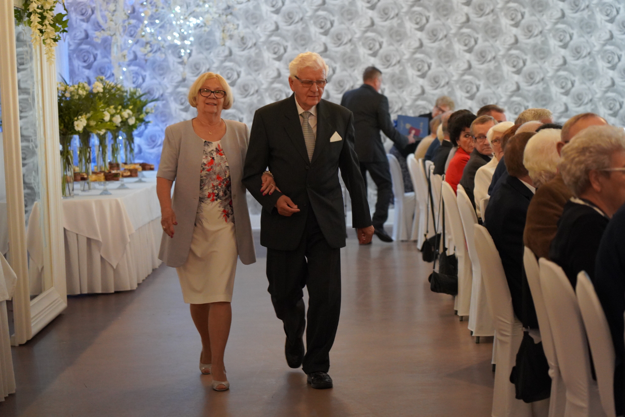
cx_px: 312
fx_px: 1823
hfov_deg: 19.5
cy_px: 208
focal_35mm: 105
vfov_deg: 13.0
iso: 8000
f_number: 4
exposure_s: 1/160
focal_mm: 105
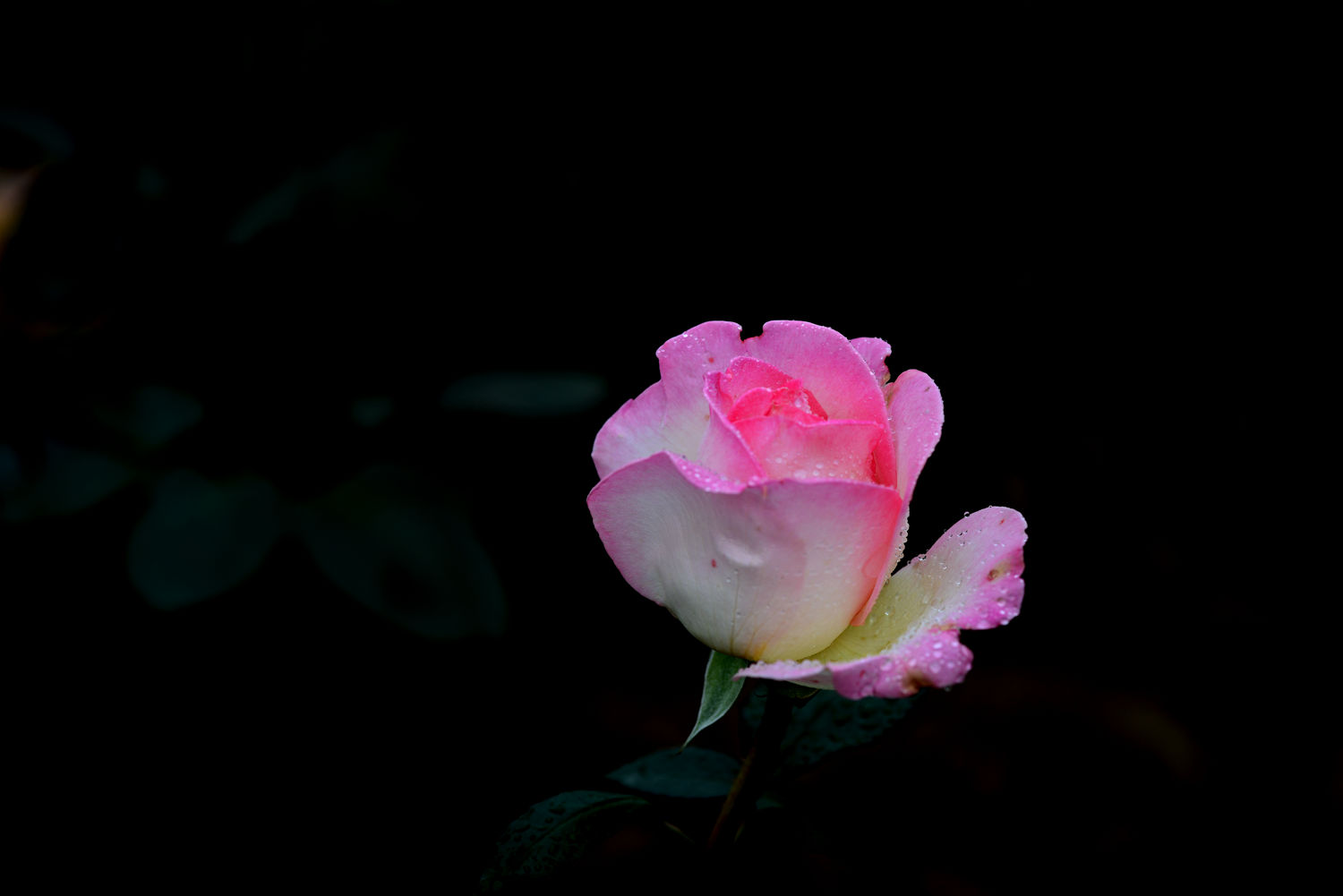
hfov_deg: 19.5
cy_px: 448
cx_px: 672
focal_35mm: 105
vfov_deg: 13.0
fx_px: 3918
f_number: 5.6
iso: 160
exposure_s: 1/400
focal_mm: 105
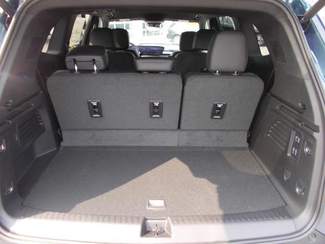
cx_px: 162
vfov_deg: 53.1
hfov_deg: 67.3
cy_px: 122
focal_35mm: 26
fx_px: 244
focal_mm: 4.6
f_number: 3.2
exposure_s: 1/40
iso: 80
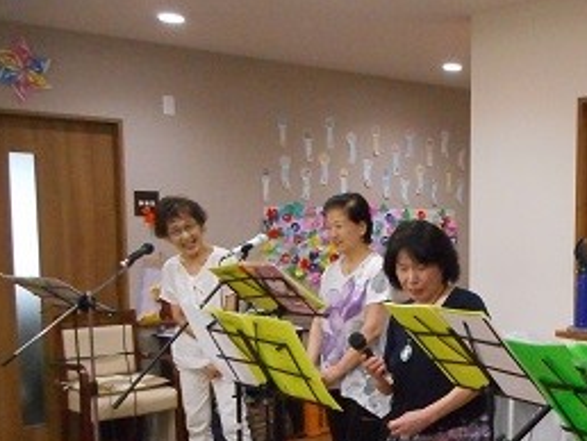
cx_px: 541
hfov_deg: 35.6
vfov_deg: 28.8
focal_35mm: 50
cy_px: 313
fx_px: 849
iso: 800
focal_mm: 4.5
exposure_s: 1/100
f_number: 3.7
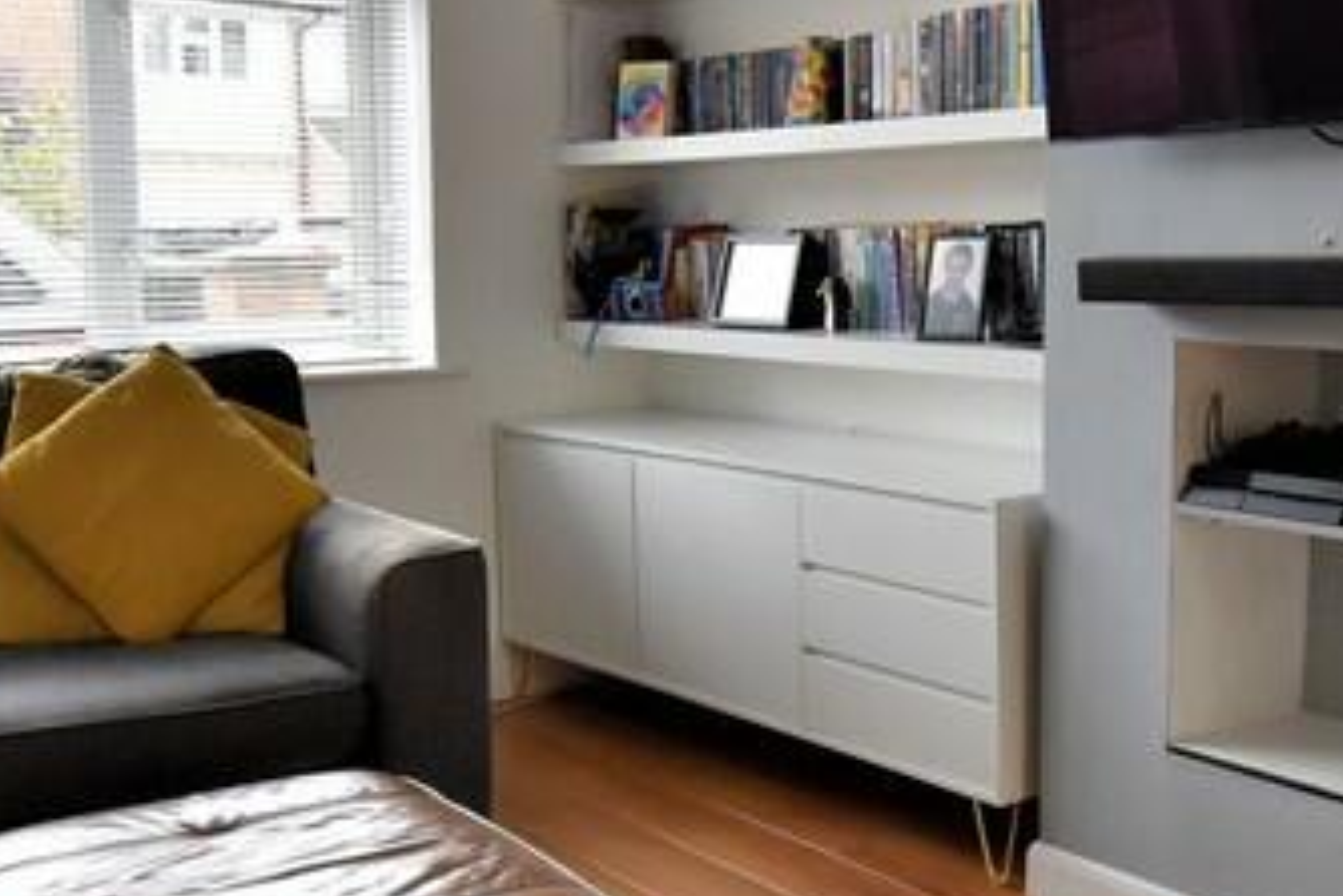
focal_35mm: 46
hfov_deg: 42.6
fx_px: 1717
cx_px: 792
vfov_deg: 29.2
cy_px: 396
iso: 800
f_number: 5.6
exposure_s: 1/125
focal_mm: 10
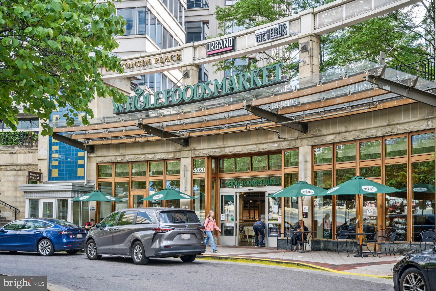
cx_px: 218
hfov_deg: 45.4
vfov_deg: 31.2
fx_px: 521
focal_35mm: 43
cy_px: 146
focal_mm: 43
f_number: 9
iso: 200
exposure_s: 1/60
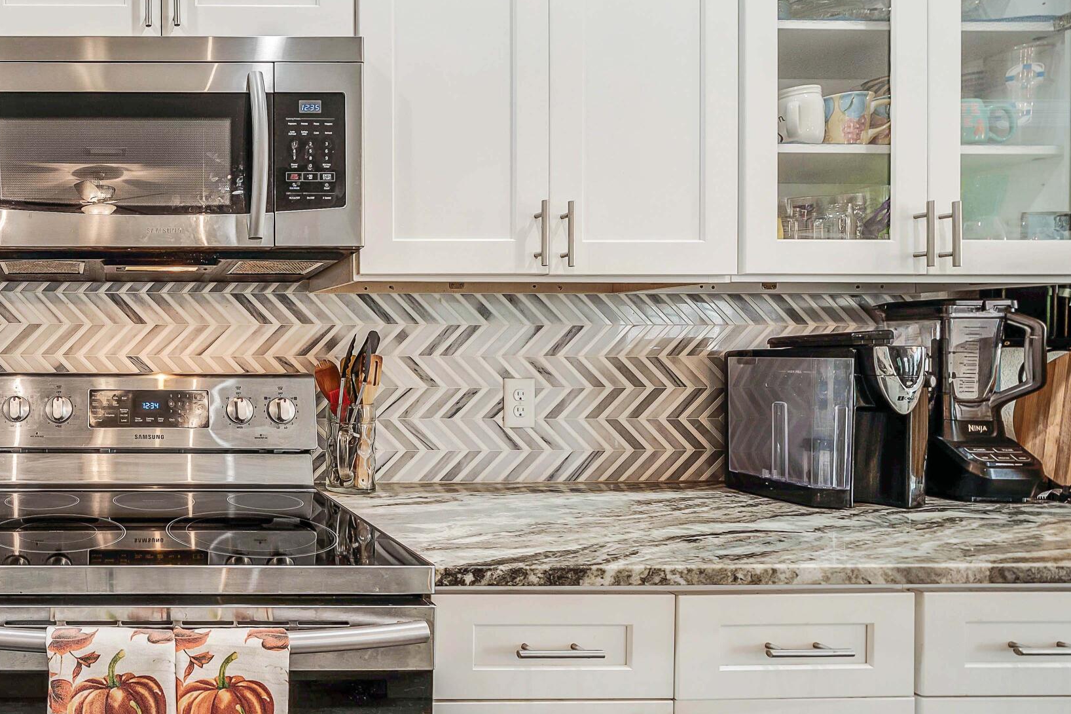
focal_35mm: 22
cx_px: 118
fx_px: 654
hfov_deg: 65.8
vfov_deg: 57.2
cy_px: 353
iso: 100
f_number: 5.6
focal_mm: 12
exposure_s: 1/10
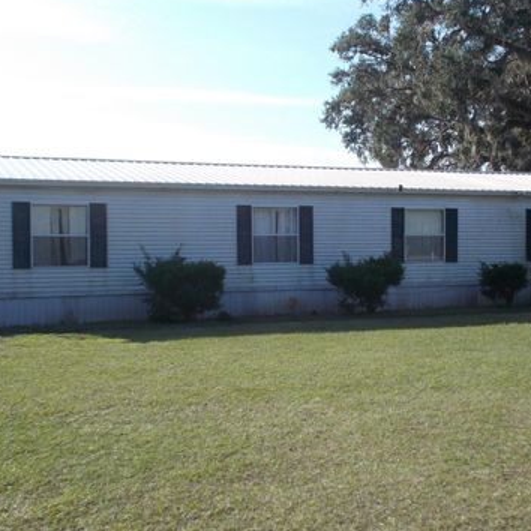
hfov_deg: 30.9
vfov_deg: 31.1
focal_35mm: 55
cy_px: 260
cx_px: 340
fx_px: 955
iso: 80
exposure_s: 1/500
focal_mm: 7.9
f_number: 4.2
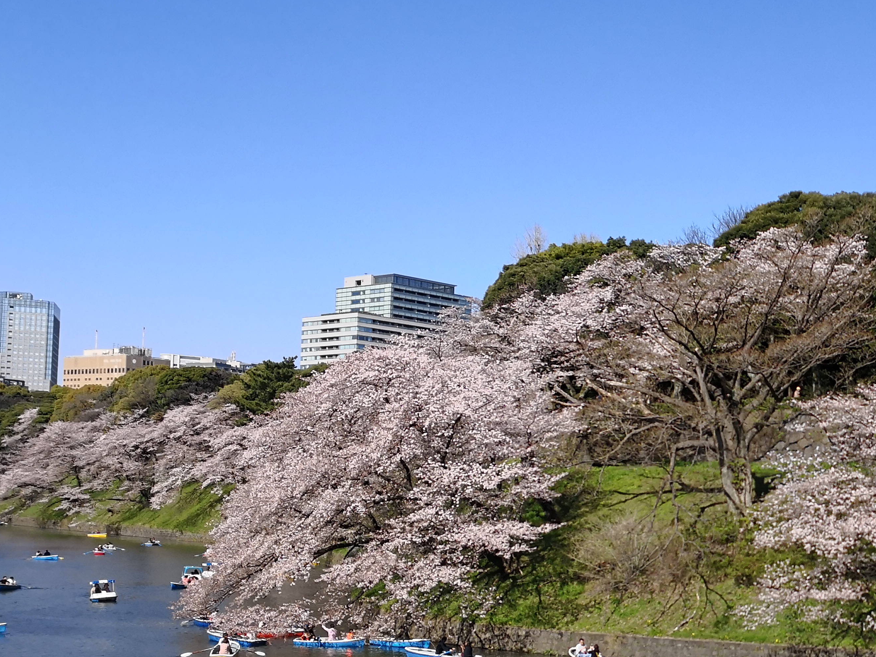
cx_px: 792
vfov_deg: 27.8
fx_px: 1316
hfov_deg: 34.7
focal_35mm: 52
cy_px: 452
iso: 50
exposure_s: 1/2304
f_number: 1.6
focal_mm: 3.95
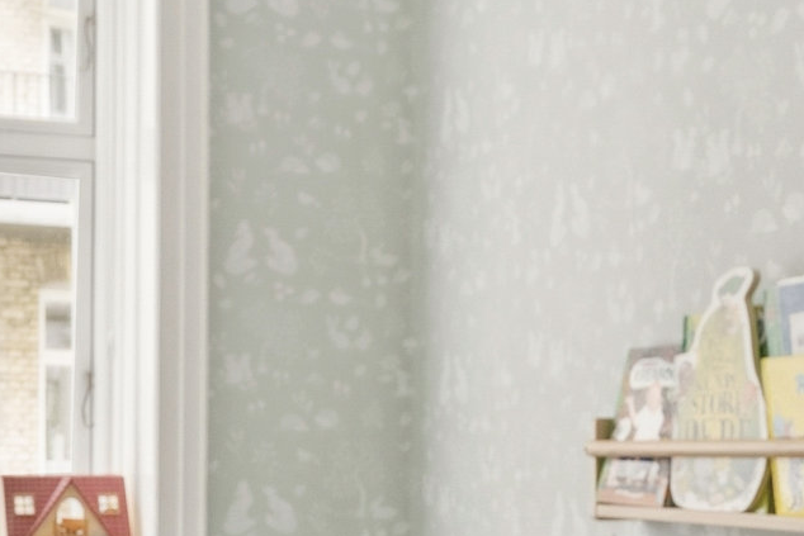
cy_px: 482
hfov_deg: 28.3
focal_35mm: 71
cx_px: 283
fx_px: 1586
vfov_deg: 18.9
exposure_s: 1/30
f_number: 5.6
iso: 800
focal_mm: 15
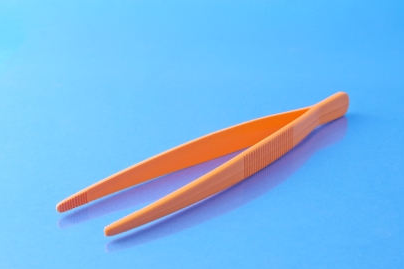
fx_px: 897
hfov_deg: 25.4
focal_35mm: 80
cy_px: 146
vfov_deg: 17.0
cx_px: 204
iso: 200
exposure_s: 1/100
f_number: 9
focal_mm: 38
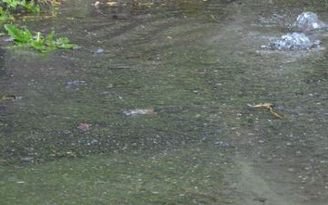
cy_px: 34
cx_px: 311
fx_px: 2890
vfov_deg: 4.1
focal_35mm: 323
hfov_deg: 6.5
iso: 400
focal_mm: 75
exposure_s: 1/80
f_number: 5.3
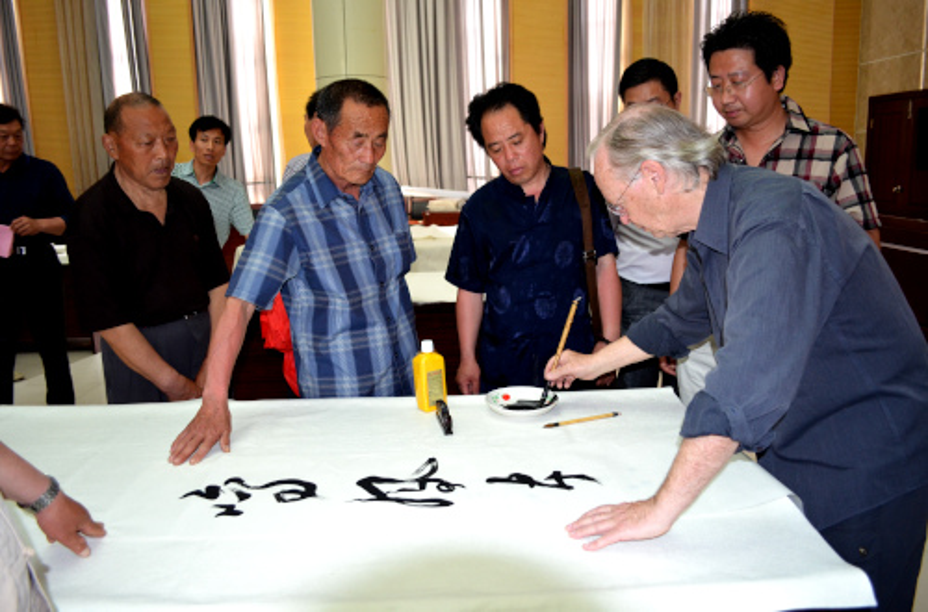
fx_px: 694
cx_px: 464
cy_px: 306
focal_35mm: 27
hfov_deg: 67.5
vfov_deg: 47.6
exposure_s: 1/60
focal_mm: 18
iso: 720
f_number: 3.5
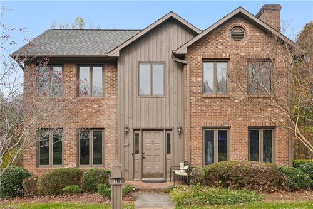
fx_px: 261
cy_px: 104
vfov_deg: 43.6
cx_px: 156
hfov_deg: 61.9
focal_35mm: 30
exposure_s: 1/30
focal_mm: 20
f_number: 8
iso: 125
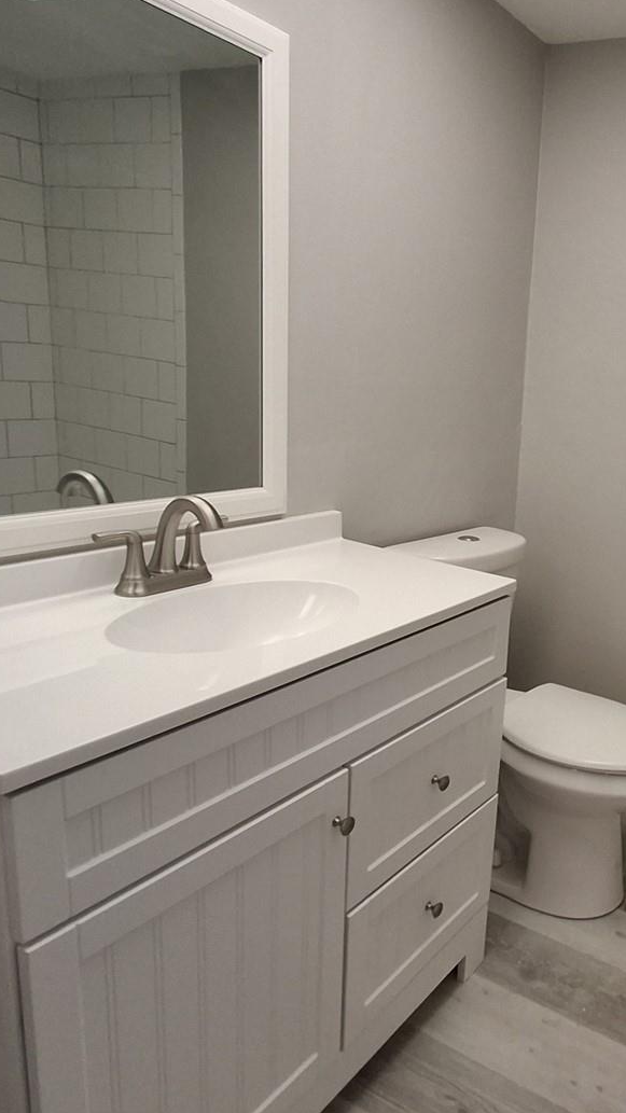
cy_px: 537
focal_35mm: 27
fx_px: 797
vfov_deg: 69.8
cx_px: 576
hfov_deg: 39.4
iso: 125
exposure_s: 1/40
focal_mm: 1.64
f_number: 2.2
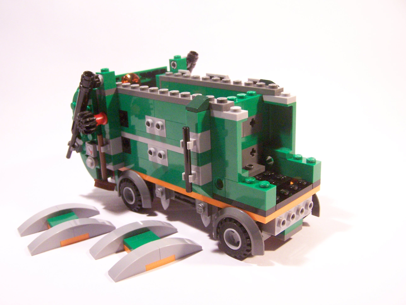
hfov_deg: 49.0
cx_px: 203
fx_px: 446
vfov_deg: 37.7
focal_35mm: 38
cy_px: 152
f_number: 3.2
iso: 400
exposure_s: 1/45
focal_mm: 6.3
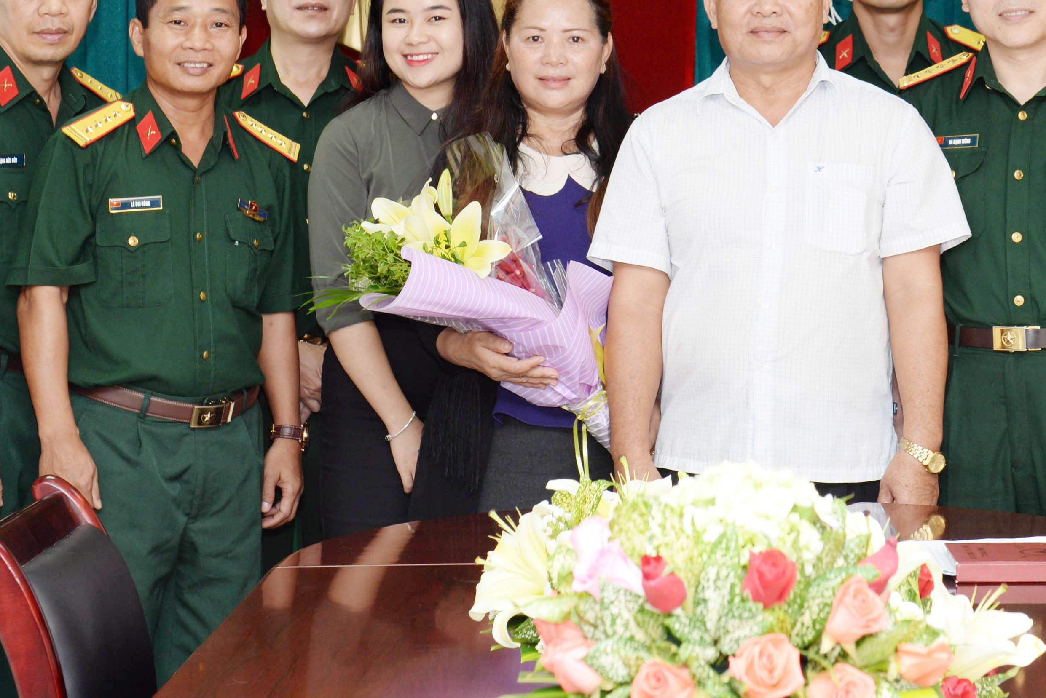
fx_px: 3023
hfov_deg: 19.5
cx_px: 799
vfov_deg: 12.9
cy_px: -66
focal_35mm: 104
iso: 500
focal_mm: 44
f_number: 6.3
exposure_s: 1/60
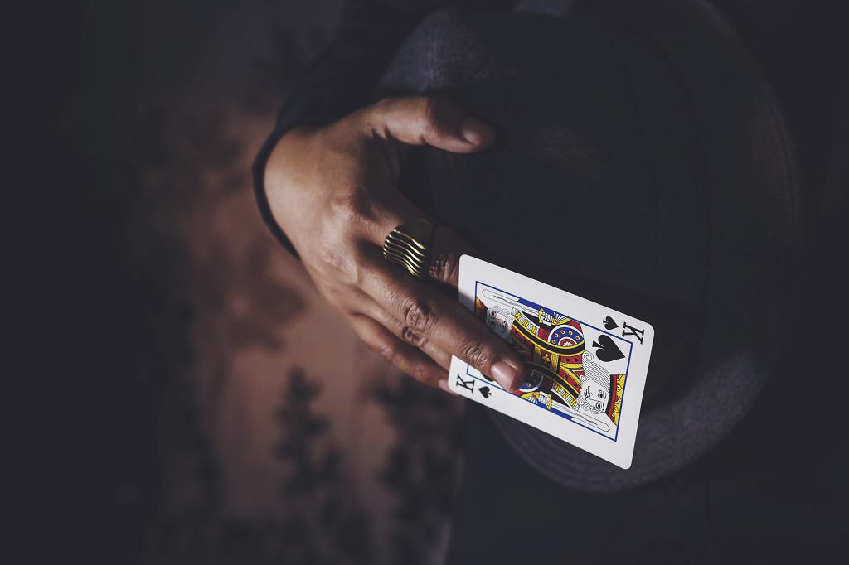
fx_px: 1238
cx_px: 424
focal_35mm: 52
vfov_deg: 25.7
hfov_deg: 37.9
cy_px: 282
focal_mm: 35
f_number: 3.5
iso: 200
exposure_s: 1/50
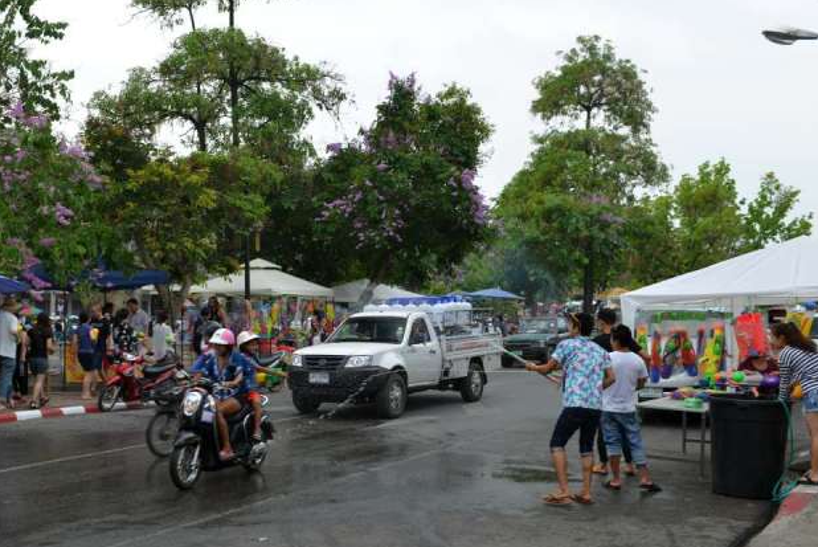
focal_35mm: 44
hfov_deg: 44.3
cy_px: 348
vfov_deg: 30.4
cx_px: 335
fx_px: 1000
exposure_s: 1/125
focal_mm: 34
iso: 100
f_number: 5.6
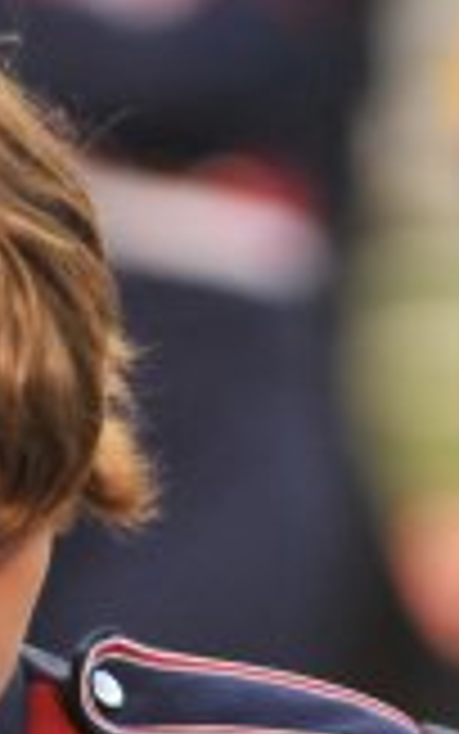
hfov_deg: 1.2
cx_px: -92
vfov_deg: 1.9
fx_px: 22497
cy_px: 1265
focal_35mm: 1125
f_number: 2.8
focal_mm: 200
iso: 800
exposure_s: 1/320
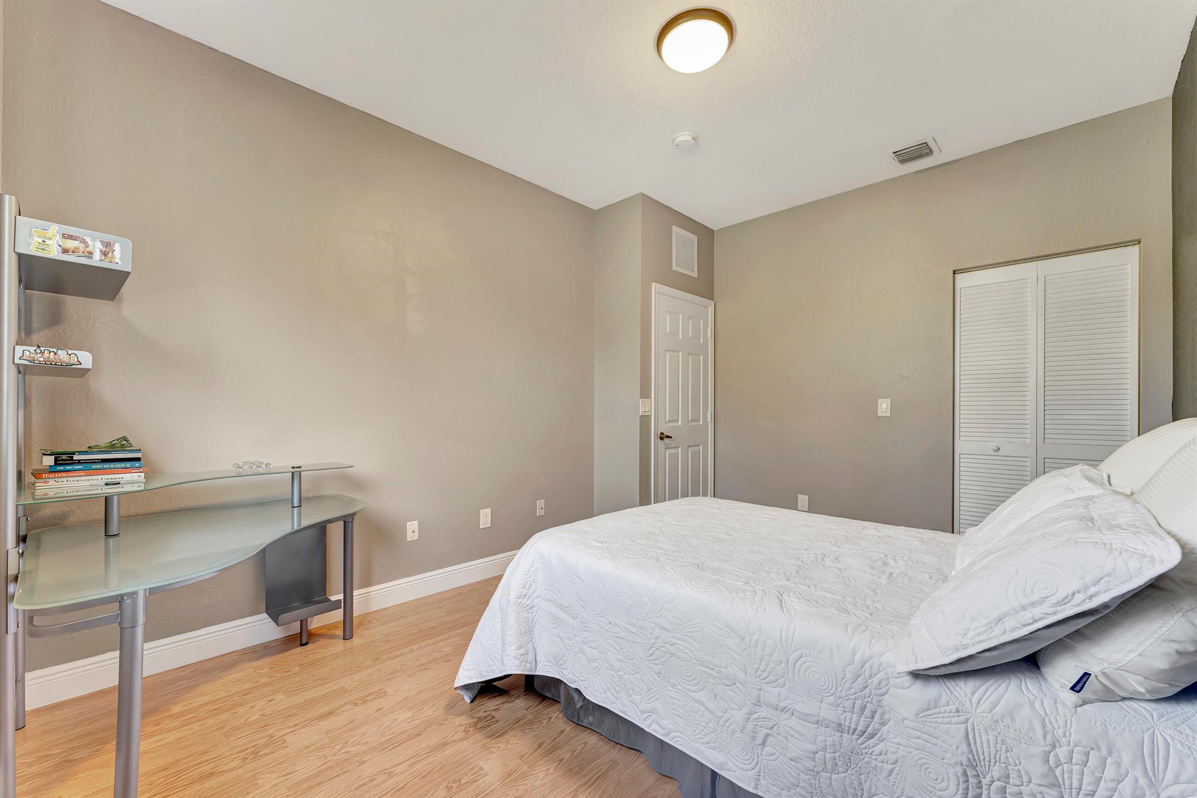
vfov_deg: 81.2
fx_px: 465
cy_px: 399
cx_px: 598
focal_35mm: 14
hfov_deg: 104.3
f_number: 9
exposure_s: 1/3.33
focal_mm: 14
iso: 400
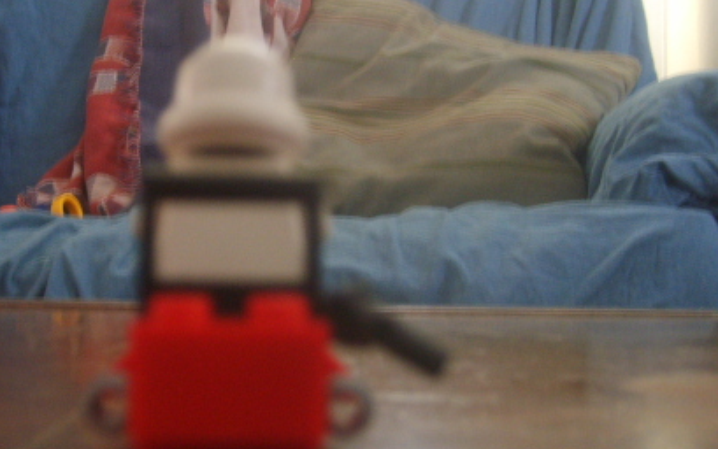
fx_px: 1135
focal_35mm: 58
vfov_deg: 22.4
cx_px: 284
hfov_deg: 35.0
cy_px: 246
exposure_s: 1/3
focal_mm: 5.8
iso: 139
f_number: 2.8
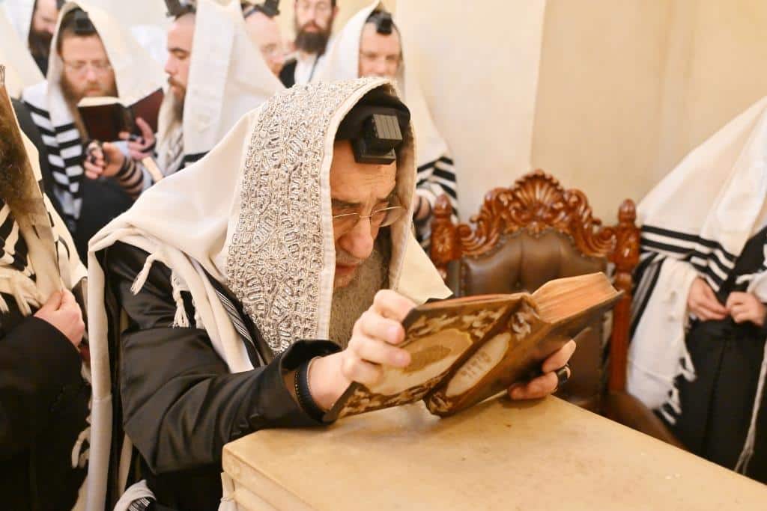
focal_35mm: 41
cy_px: 256
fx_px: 874
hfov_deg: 47.4
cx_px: 384
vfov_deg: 32.6
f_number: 4
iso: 2000
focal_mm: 41
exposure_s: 1/160
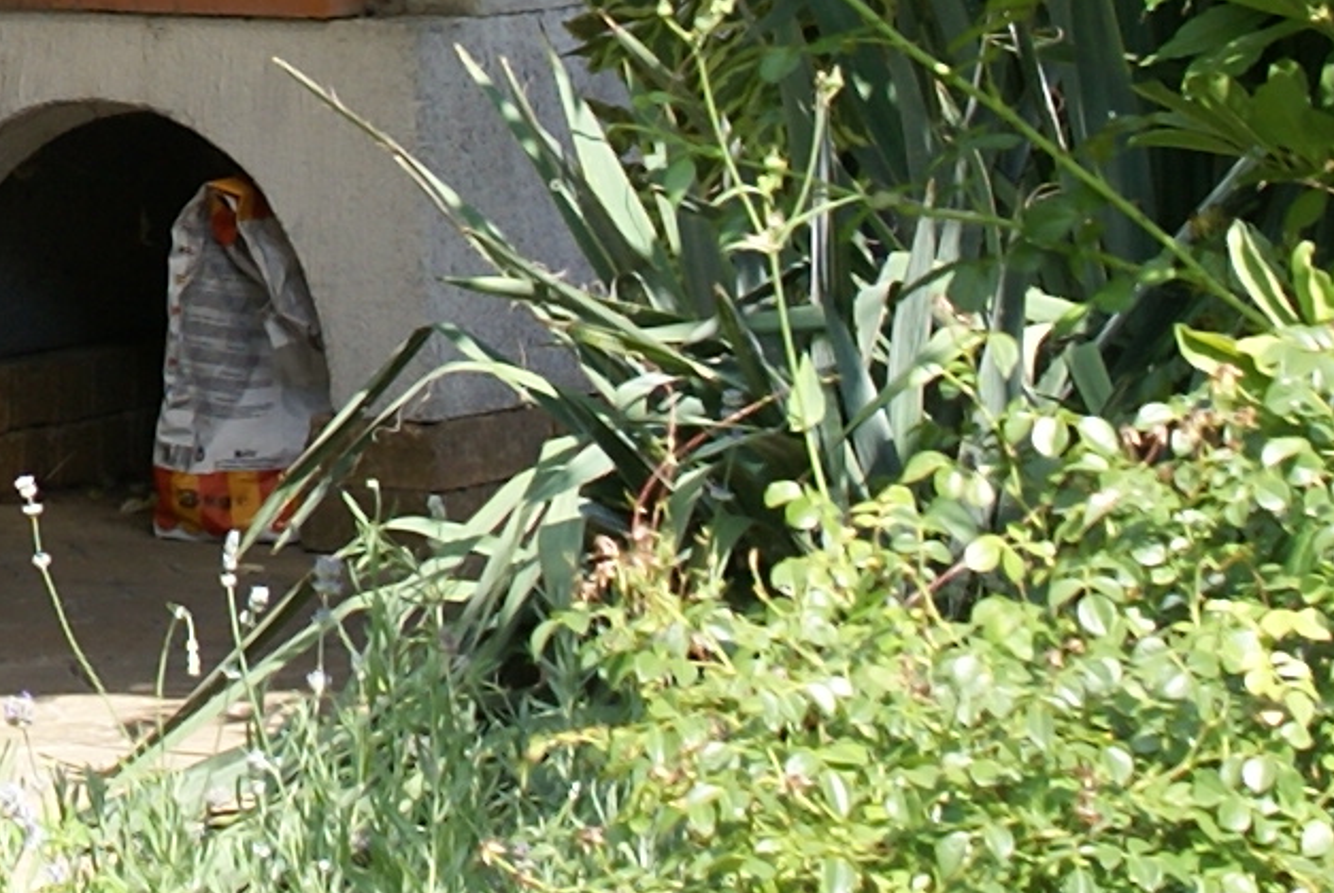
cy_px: -587
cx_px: -930
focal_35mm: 324
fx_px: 12026
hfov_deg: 6.2
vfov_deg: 4.2
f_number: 5.6
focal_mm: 35
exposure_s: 1/160
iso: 100
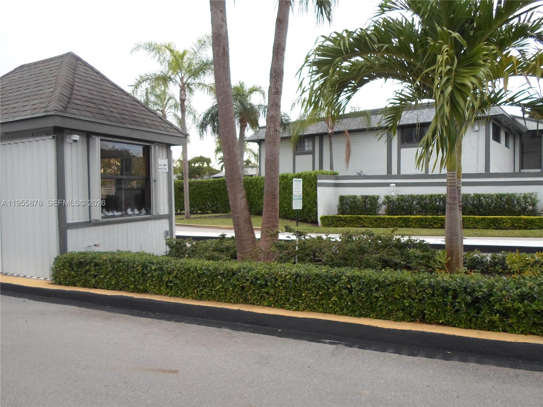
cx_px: 272
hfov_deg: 69.4
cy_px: 204
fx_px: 392
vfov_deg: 54.9
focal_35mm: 25
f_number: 2.5
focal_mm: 4.5
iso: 80
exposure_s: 1/180
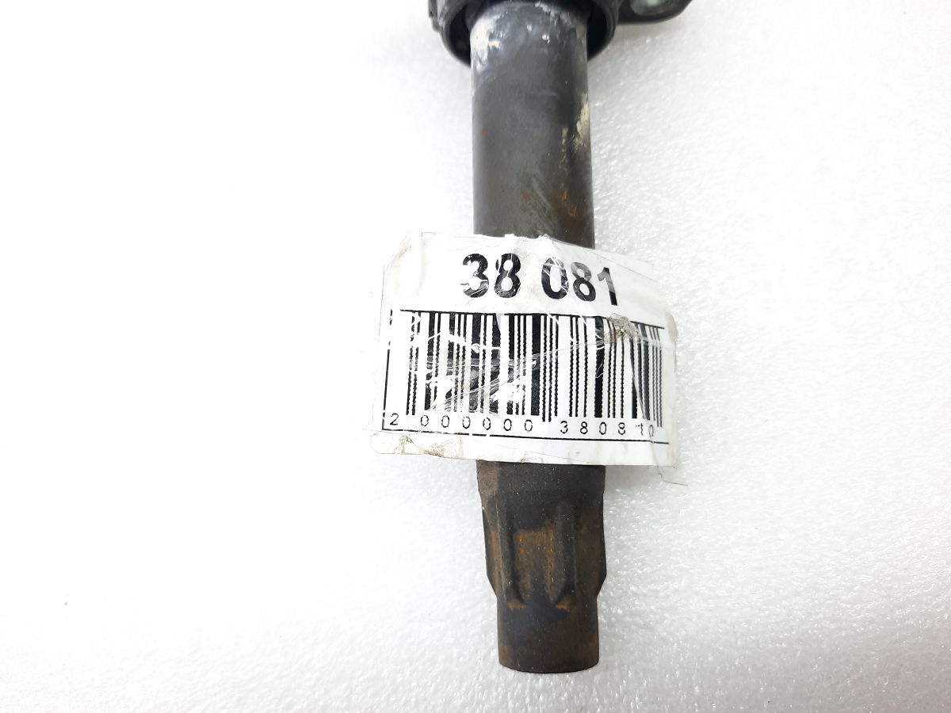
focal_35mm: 25
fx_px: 687
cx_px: 476
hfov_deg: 69.4
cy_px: 356
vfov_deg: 54.9
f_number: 2
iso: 100
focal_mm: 4.6
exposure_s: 1/50
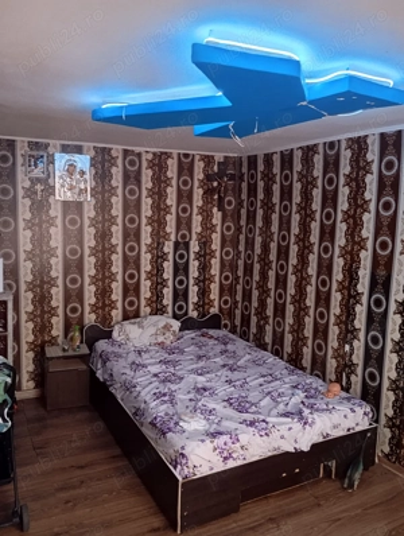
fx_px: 434
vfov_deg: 63.4
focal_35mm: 28
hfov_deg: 49.9
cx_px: 202
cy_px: 268
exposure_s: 1/20
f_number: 1.8
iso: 3780
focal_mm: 4.22
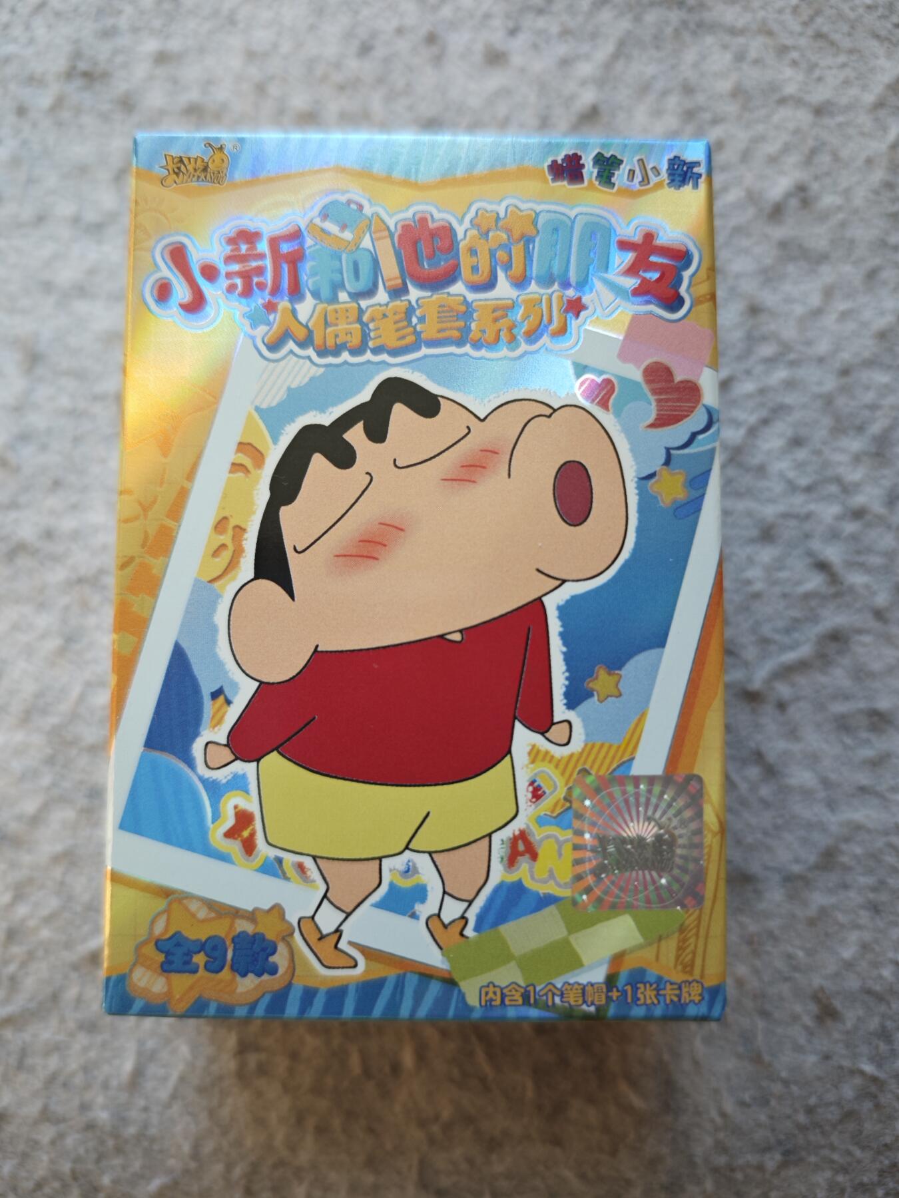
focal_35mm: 23
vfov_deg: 73.9
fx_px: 796
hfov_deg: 58.9
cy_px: 599
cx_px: 450
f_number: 1.6
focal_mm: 6.55
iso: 200
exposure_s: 1/100
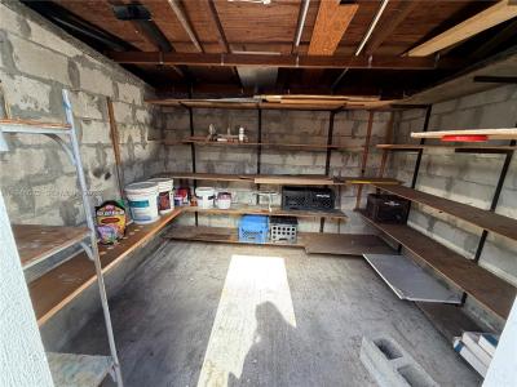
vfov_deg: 85.7
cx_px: 258
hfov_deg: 102.1
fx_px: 209
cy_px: 194
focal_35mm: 14
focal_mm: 2.22
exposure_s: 1/121
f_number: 2.2
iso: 125
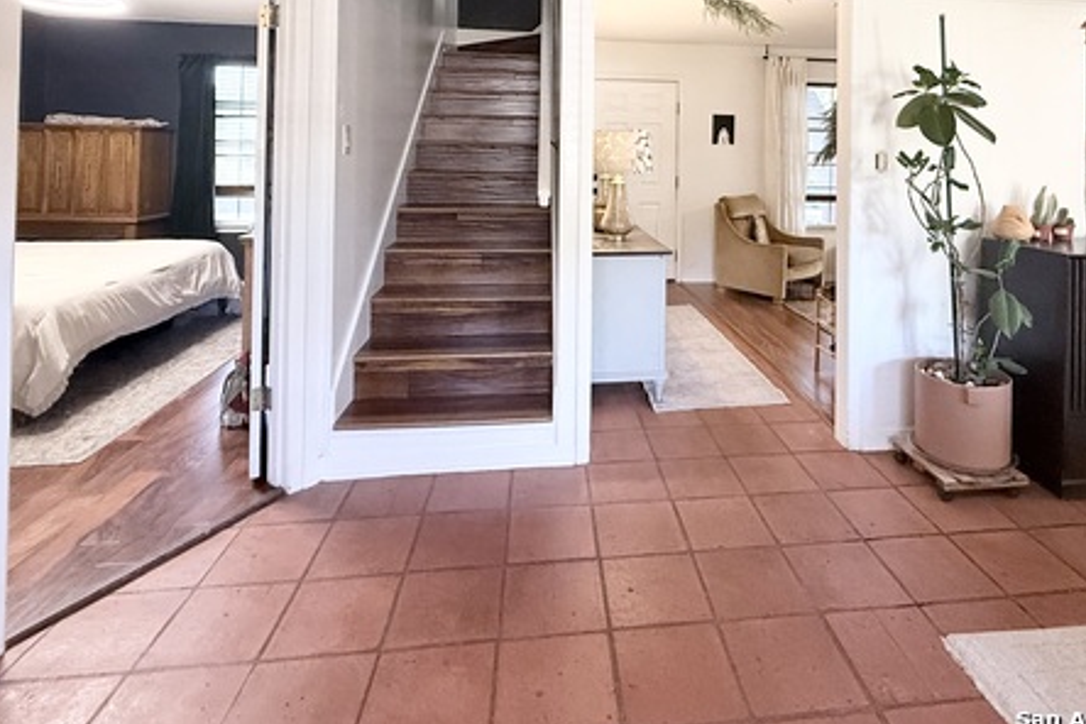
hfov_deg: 80.6
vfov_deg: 55.4
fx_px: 633
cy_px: 147
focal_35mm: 21
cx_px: 631
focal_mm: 2.22
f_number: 2.2
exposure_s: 1/60
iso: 400
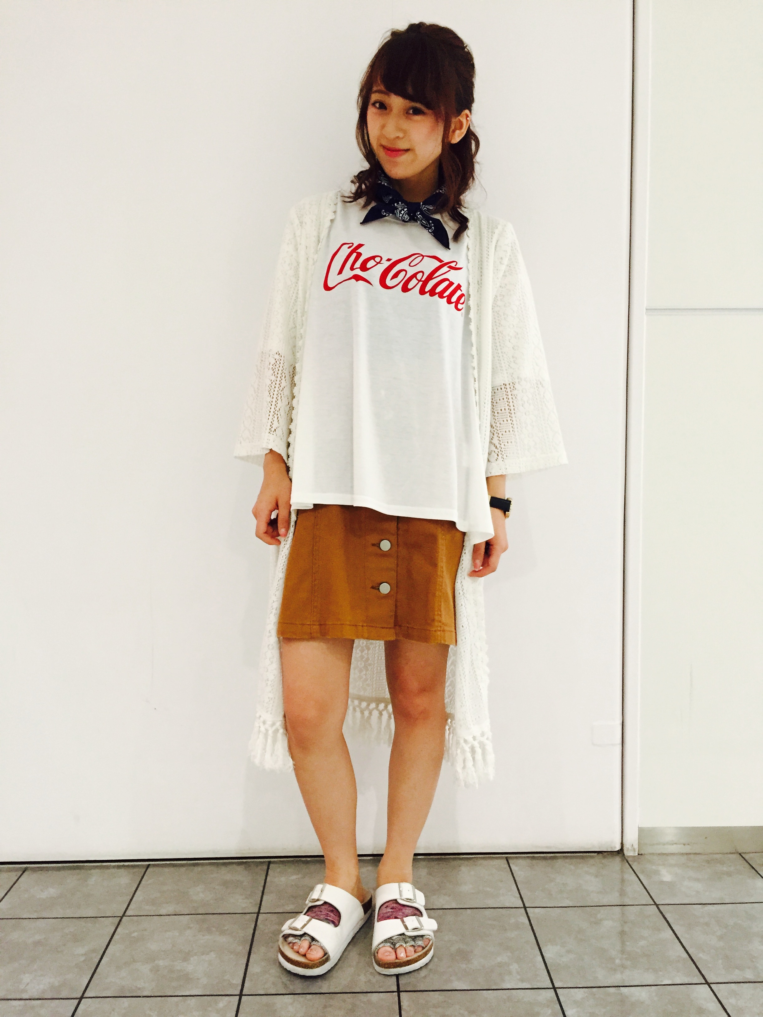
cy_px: 508
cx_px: 382
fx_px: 852
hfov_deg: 48.2
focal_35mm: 29
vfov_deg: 61.7
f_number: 2.2
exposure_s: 1/30
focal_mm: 4.15
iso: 160
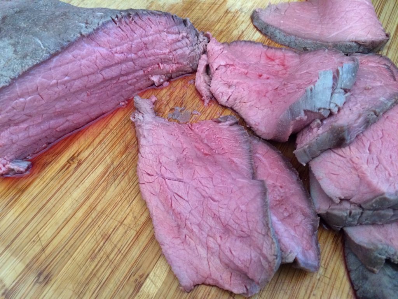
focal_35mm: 29
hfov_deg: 61.7
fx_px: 333
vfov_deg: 48.2
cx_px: 199
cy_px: 150
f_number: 2.2
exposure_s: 1/33
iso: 320
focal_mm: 4.15
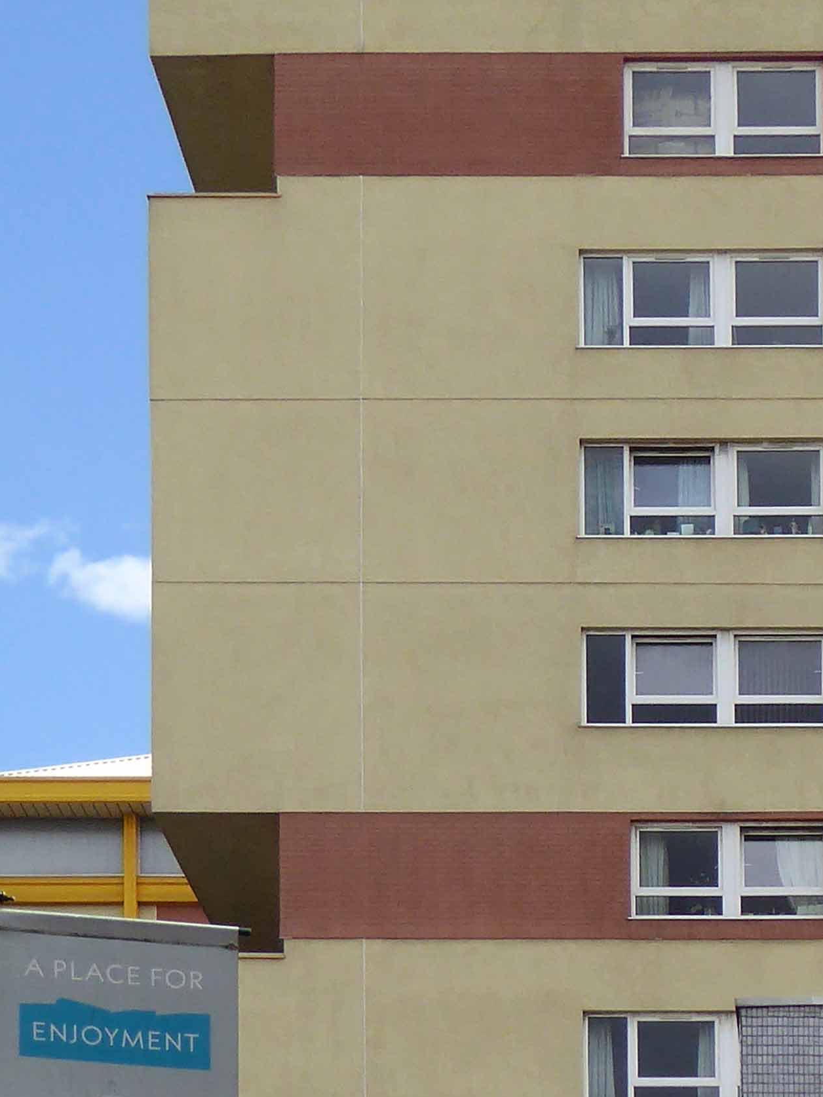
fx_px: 3614
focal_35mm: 114
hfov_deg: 12.8
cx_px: 856
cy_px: 586
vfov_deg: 17.3
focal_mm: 6.7
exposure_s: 1/640
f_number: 3.7
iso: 100
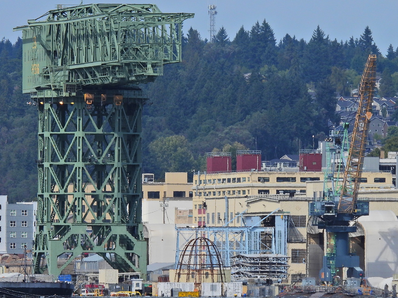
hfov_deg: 2.4
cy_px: 122
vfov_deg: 1.8
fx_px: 9401
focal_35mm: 818
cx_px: 145
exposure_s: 1/1000
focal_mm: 98.1
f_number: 5
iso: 100
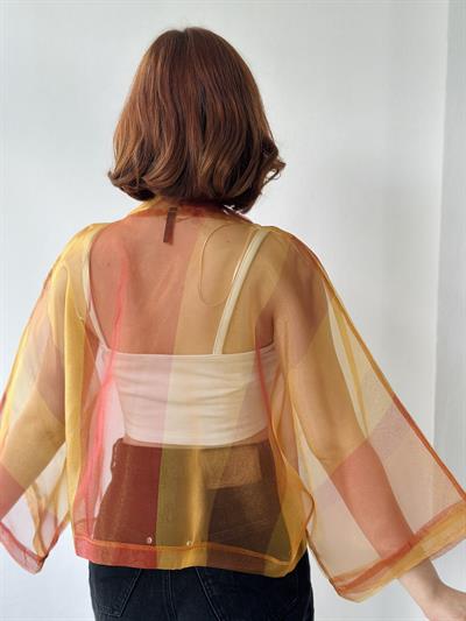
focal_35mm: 48
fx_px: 861
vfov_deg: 39.6
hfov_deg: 30.3
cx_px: 233
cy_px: 310
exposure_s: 1/267
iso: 80
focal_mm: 6.86
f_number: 1.78
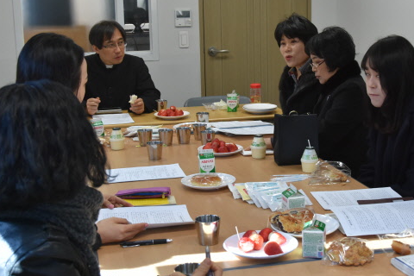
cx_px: 264
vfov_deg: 24.2
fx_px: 644
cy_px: 131
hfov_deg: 35.4
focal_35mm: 56
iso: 800
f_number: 5.6
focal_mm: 28
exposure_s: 1/125
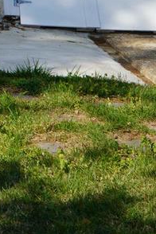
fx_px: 1391
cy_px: -337
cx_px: -150
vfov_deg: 8.7
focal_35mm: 214
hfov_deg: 6.3
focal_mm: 41
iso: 100
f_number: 10
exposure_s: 1/125
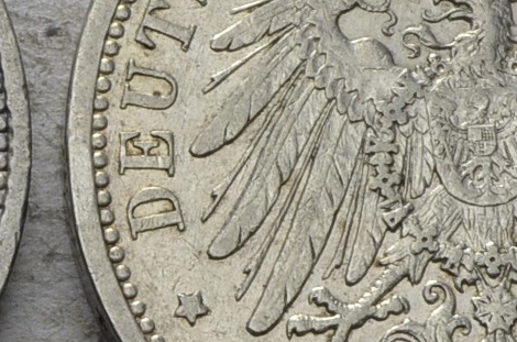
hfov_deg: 7.1
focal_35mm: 283
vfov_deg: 4.8
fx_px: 4055
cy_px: 234
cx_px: -346
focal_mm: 36
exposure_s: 1/250
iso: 400
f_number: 14
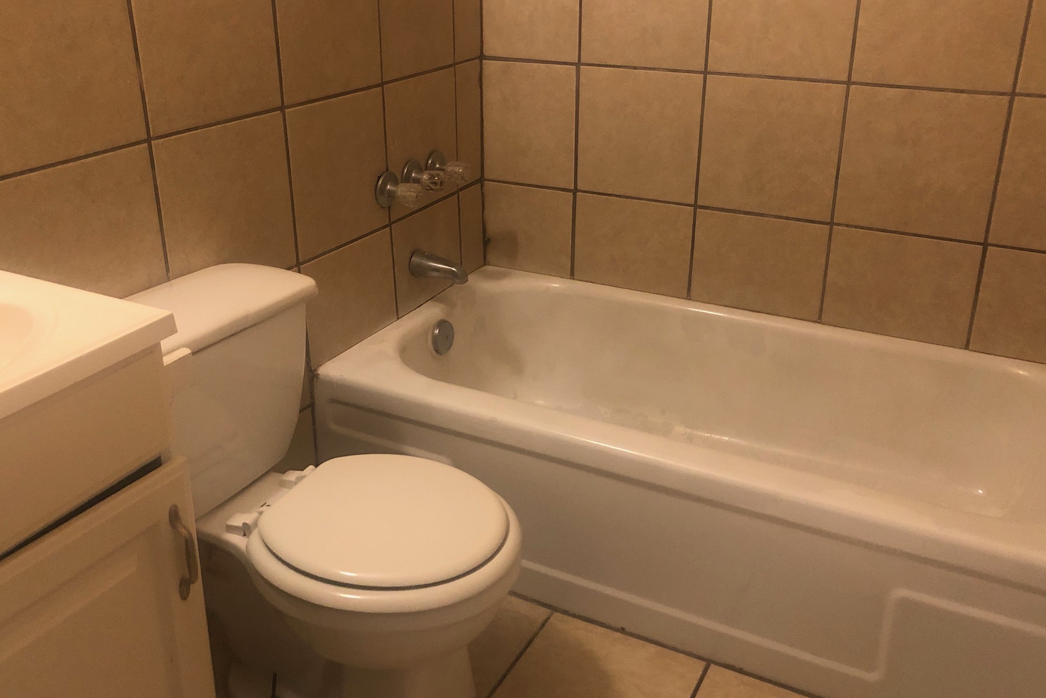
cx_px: 511
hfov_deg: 57.2
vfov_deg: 39.9
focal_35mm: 33
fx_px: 959
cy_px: 298
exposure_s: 1/13
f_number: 1.8
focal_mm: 4
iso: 100
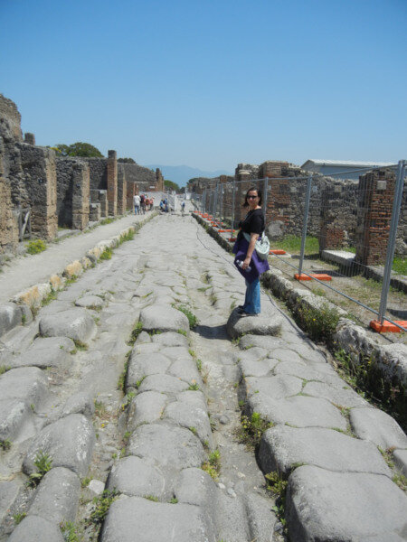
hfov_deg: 46.8
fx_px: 470
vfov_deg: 60.0
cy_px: 271
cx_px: 204
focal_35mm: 30
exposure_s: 1/556
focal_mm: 5.4
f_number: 7
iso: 160
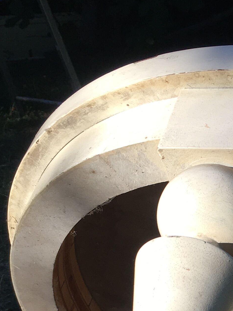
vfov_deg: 20.1
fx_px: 835
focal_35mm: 93
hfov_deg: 15.2
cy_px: 347
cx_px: 301
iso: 25
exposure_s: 1/874
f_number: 2.2
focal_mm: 4.15
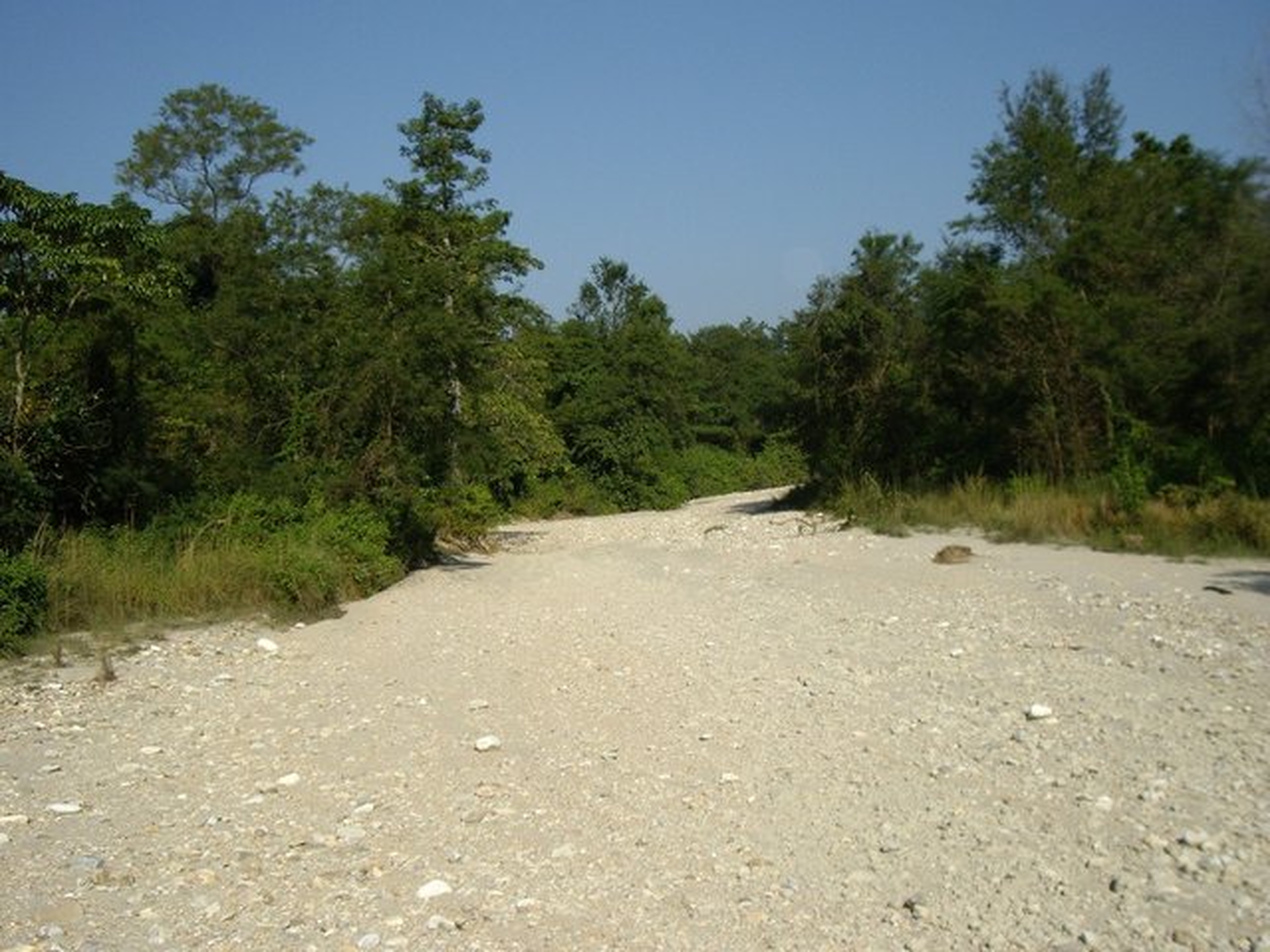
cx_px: 635
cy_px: 476
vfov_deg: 37.7
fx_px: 1394
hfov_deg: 49.0
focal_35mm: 38
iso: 100
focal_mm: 6.2
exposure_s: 1/1000
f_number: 4.3
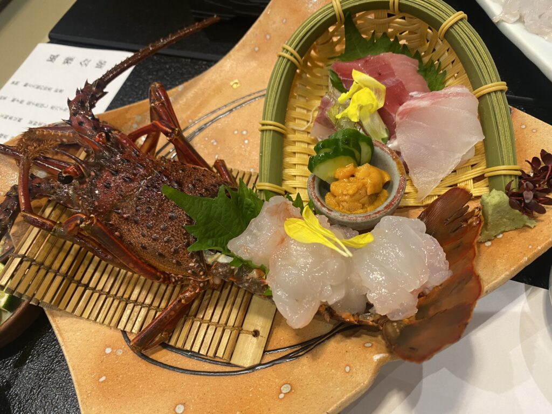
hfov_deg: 67.3
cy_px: 207
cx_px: 276
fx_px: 415
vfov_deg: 53.1
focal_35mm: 26
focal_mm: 4.25
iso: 160
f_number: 1.8
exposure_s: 1/60
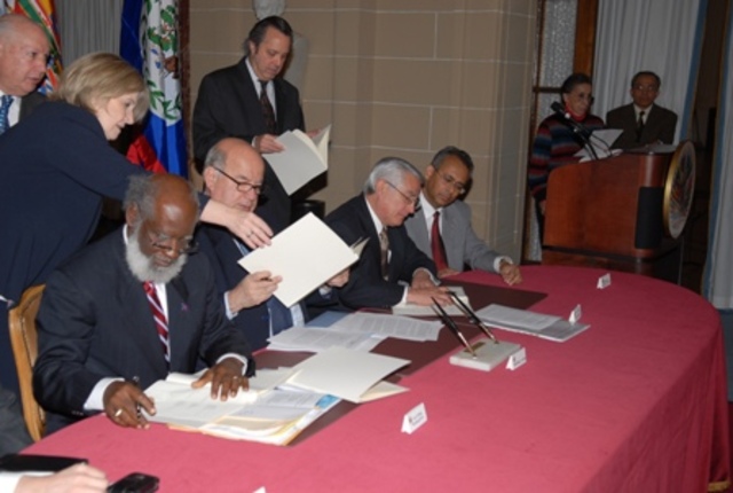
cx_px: 366
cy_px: 246
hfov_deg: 43.5
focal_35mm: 45
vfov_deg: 30.0
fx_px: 918
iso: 100
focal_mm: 30
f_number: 4
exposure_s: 1/60
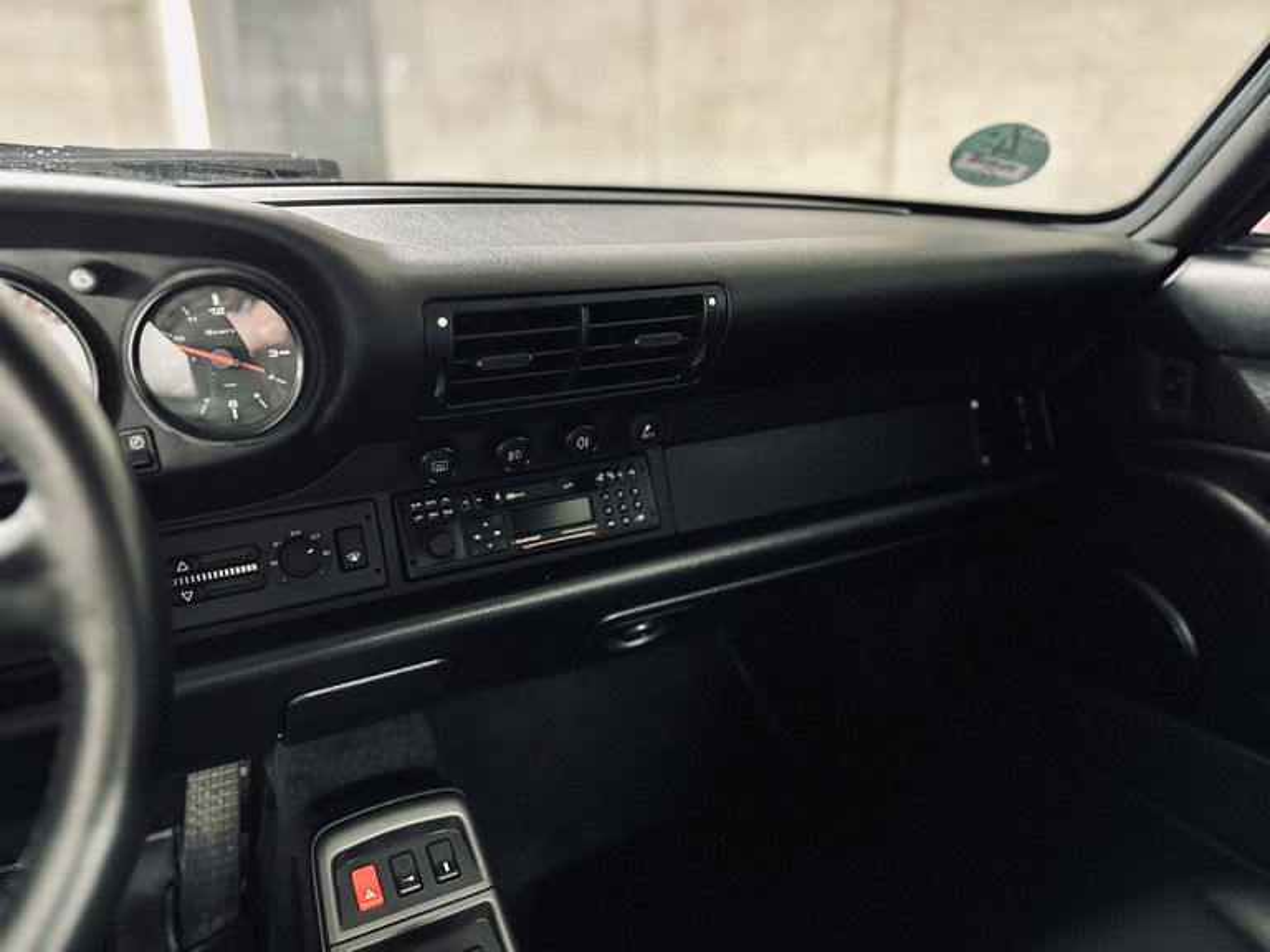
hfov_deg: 71.6
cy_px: 476
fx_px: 881
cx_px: 635
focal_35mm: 24
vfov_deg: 56.8
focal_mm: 6.86
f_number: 1.78
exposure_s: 1/25
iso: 800
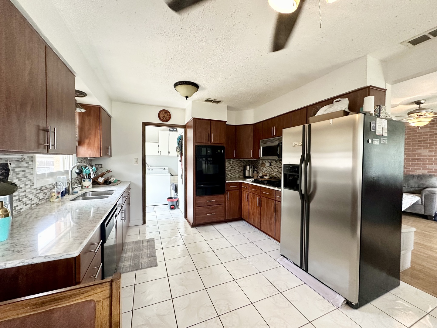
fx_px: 177
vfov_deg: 85.7
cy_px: 164
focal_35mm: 14
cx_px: 218
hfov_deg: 102.1
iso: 320
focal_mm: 2.22
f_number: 2.2
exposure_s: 1/120
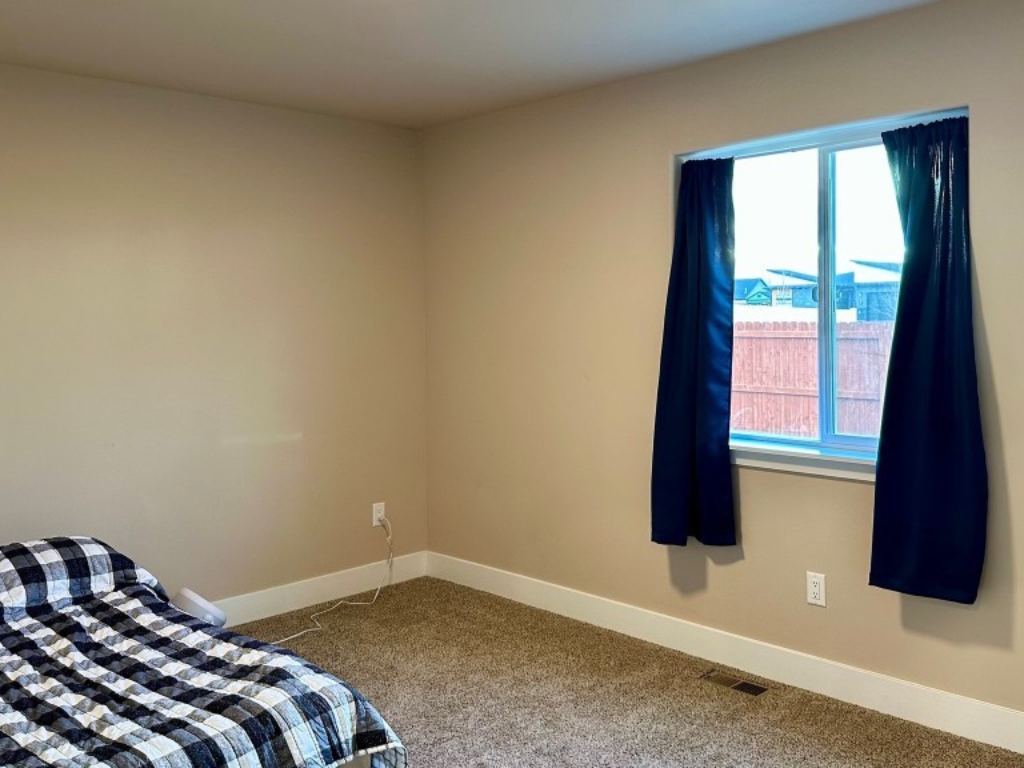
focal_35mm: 32
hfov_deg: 56.8
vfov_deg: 44.1
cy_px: 347
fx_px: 947
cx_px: 525
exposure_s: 1/60
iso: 250
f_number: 1.78
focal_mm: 6.86
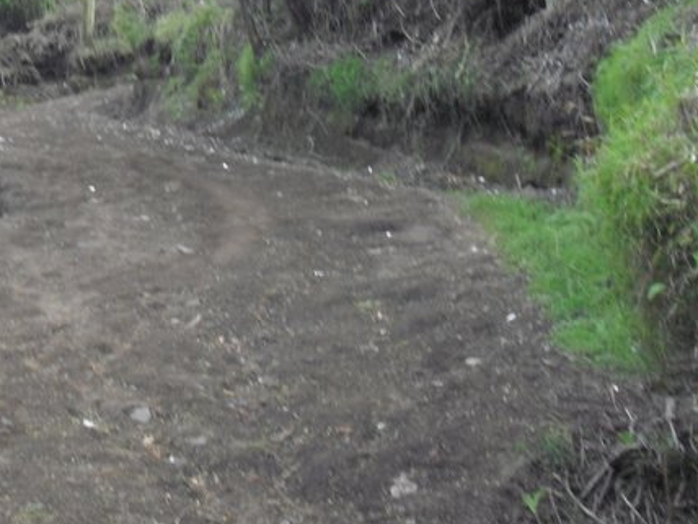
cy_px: 52
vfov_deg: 20.3
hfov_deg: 26.6
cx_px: 93
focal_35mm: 71
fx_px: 1432
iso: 200
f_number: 2.8
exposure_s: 1/100
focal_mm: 6.2
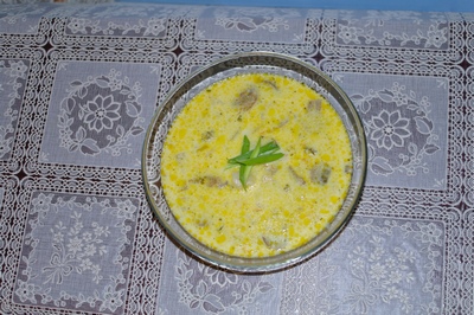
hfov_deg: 42.8
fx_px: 605
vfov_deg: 29.2
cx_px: 237
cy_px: 158
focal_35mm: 46
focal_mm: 30
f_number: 2
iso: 200
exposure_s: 1/30
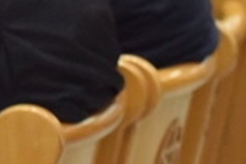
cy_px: 168
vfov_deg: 2.4
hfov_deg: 3.6
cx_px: 741
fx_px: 3840
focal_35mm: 562
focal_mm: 92
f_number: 5.6
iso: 2500
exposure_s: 1/125
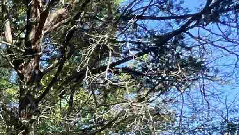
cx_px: -199
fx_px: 450
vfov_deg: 12.9
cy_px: 326
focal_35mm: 71
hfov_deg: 20.4
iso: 32
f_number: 1.8
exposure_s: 1/268
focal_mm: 1.57
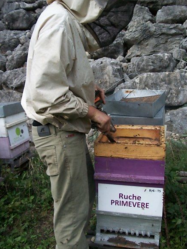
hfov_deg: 42.9
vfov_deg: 55.4
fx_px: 238
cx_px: 93
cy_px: 123
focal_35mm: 33
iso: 80
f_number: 2.9
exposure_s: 1/160
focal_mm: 5.7
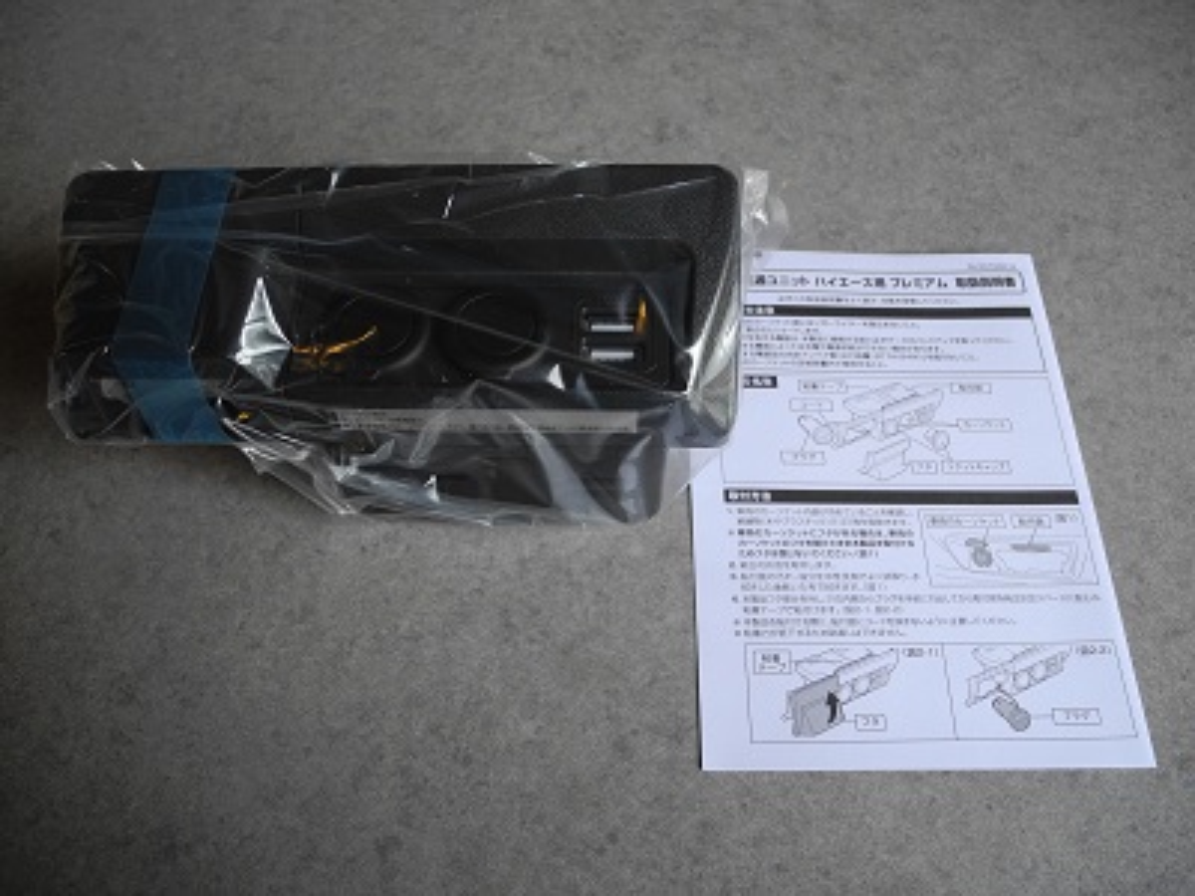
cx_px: 598
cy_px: 448
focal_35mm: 28
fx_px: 967
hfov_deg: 63.4
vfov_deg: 49.7
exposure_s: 1/40
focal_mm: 6
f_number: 2.8
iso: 100
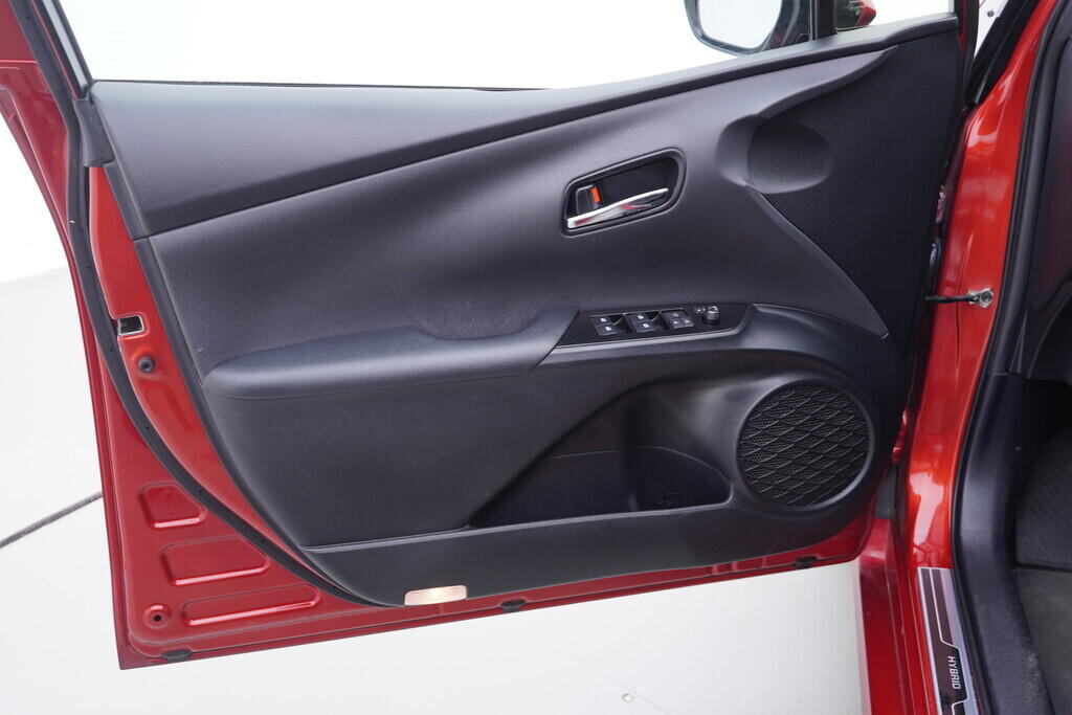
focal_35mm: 36
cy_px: 358
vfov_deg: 36.9
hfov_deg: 53.1
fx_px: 1072
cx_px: 536
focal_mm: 24
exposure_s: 1/40
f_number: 2.8
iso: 160
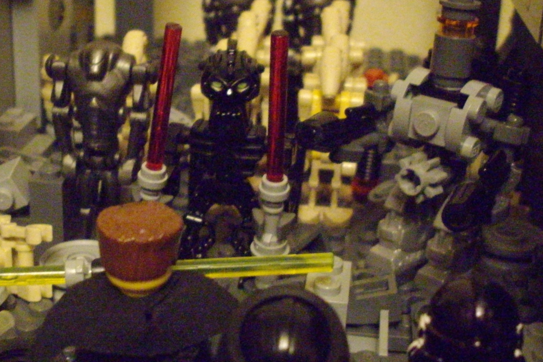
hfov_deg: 31.8
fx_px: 950
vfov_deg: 21.5
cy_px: 218
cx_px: 206
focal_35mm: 63
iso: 1000
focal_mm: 6.2
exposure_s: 1/15
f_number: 2.8
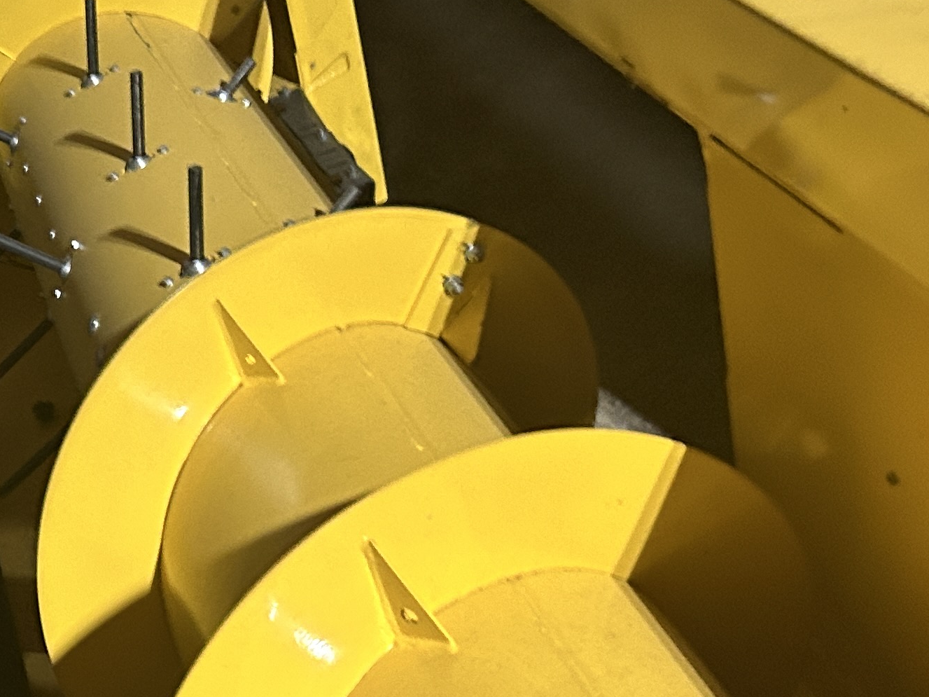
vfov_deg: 18.6
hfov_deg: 22.6
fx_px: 2120
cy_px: 515
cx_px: -203
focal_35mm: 79
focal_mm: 5.7
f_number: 1.5
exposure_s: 1/30
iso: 500
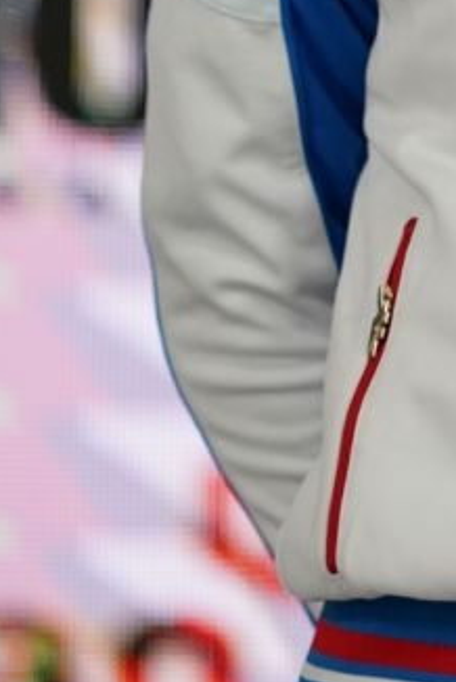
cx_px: 661
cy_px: -316
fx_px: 27888
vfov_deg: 1.4
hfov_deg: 0.9
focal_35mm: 1471
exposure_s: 1/500
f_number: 2.8
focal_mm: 400
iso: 2500
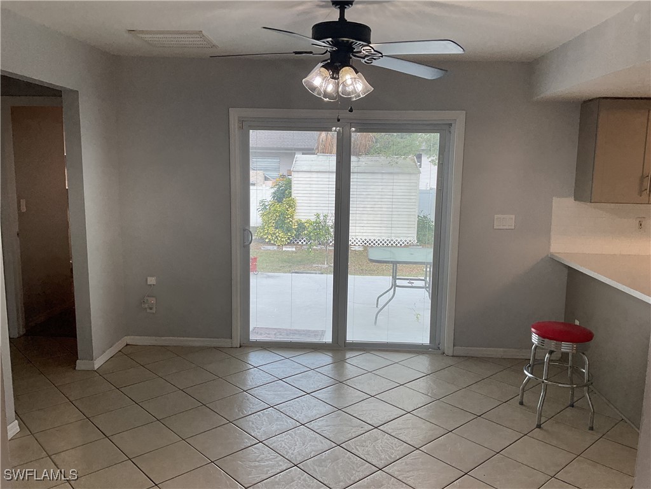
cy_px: 244
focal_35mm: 29
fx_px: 545
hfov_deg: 61.7
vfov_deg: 48.2
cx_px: 326
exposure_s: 1/120
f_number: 1.8
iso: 25
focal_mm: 3
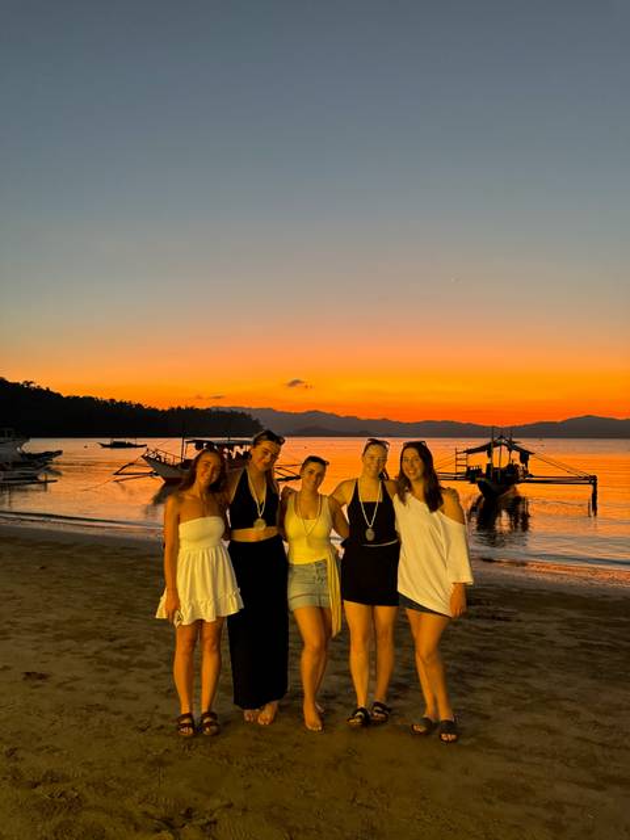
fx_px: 582
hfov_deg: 56.8
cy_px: 420
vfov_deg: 71.6
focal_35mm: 24
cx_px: 315
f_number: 1.78
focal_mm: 6.76
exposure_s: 1/60
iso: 800
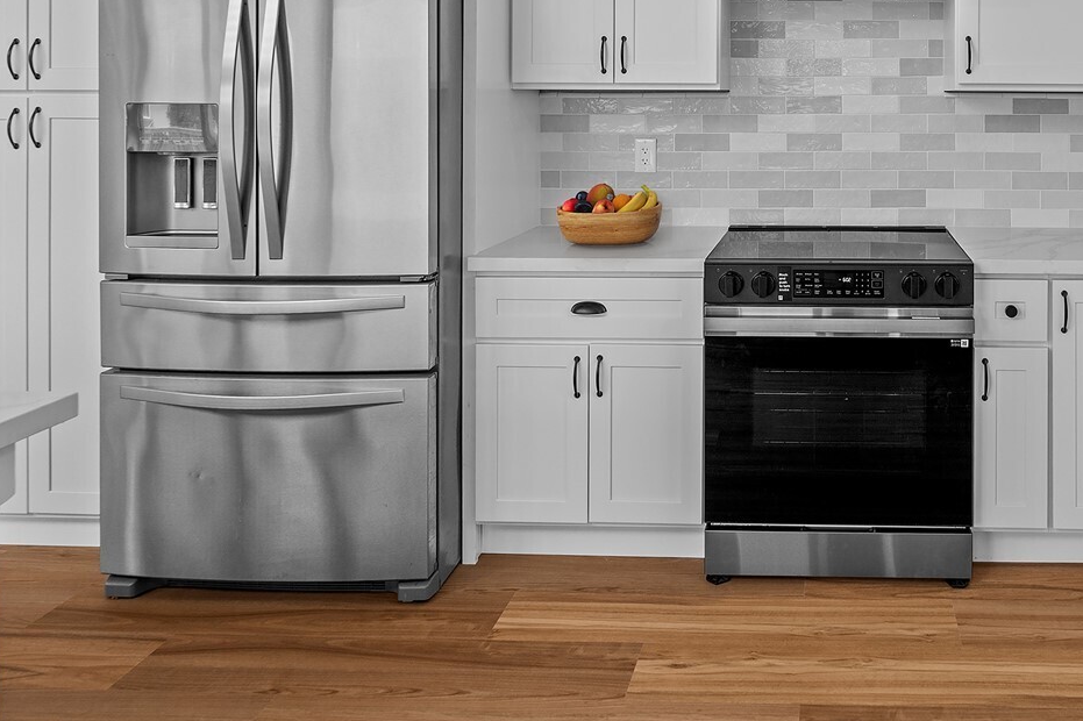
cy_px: 104
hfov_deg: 57.4
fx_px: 932
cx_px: 808
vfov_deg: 39.9
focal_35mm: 31
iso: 500
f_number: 5.6
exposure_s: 1/15
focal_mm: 17
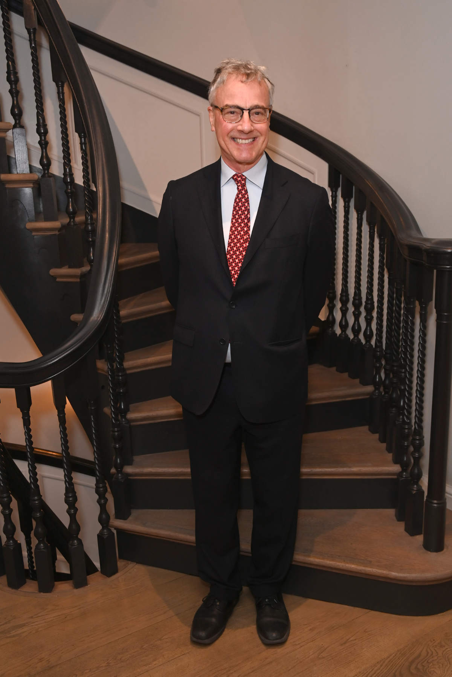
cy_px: 338
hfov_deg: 43.7
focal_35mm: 30
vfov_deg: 61.9
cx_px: 226
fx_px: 564
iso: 1250
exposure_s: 1/160
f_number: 6.3
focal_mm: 30
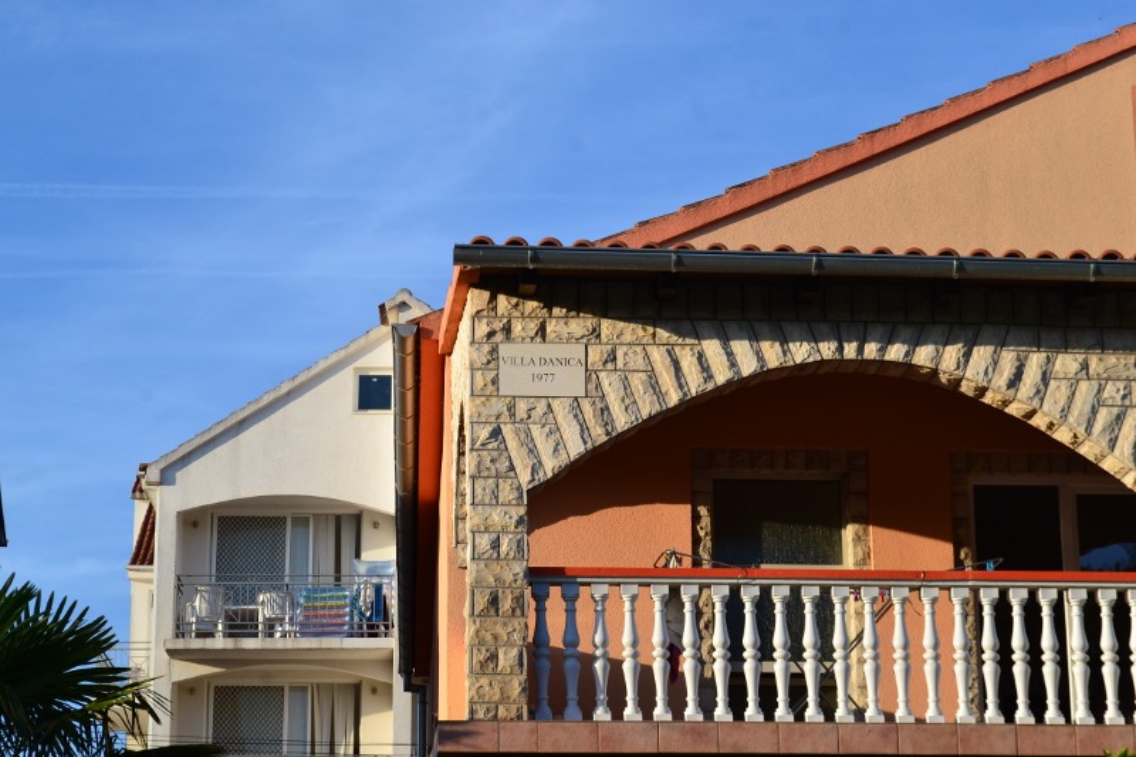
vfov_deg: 16.5
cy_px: 378
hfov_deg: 24.6
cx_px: 568
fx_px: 2603
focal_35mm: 82
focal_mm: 55
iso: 400
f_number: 11
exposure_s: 1/320
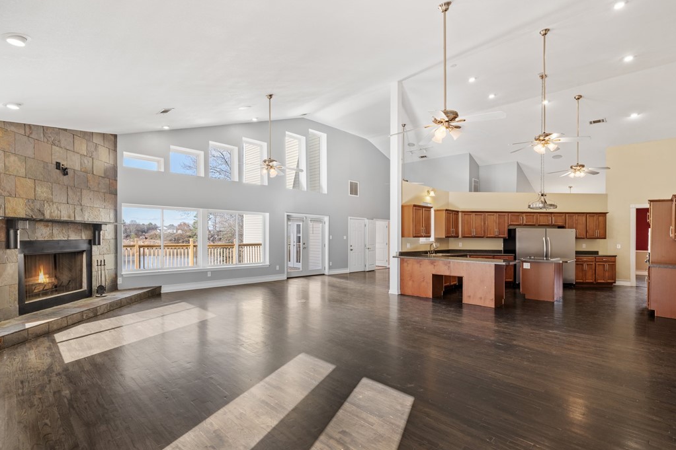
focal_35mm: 17
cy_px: 235
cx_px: 321
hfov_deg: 93.2
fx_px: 319
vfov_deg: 70.4
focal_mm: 16
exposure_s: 1/320
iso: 200
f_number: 9
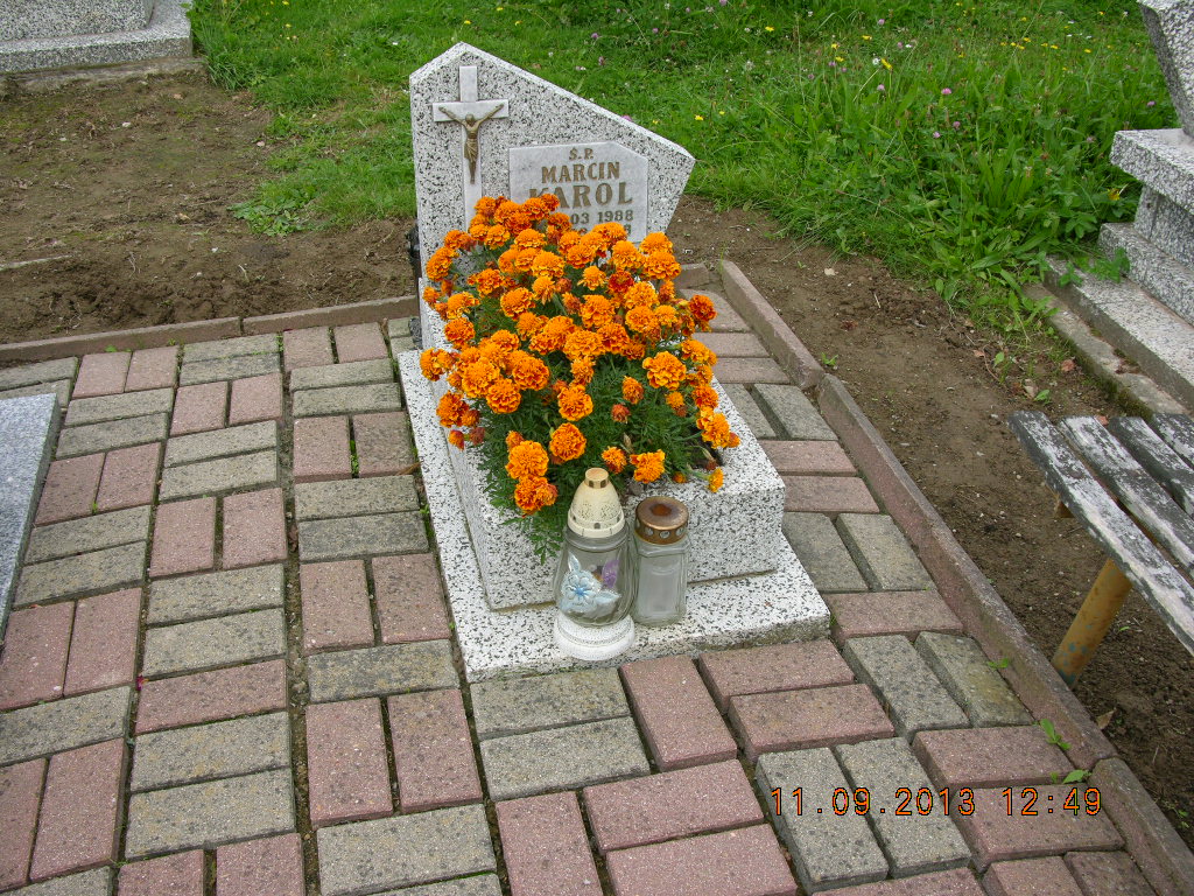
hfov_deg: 52.6
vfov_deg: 40.7
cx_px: 597
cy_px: 448
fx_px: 1207
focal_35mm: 35
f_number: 5
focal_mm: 8.9
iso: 50
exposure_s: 1/157
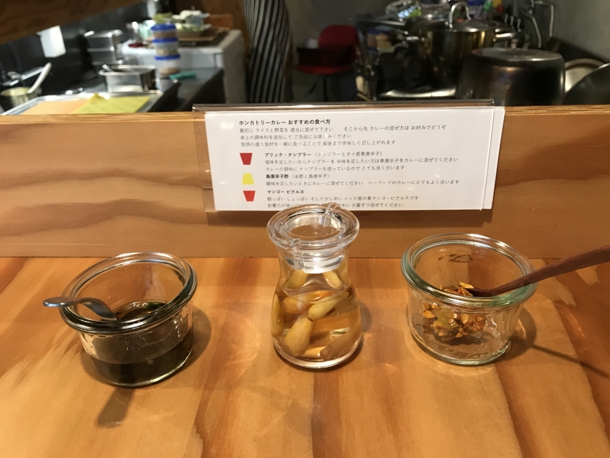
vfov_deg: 49.7
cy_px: 229
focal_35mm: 28
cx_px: 305
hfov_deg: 63.4
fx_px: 493
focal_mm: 3.99
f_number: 1.8
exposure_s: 1/30
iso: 40
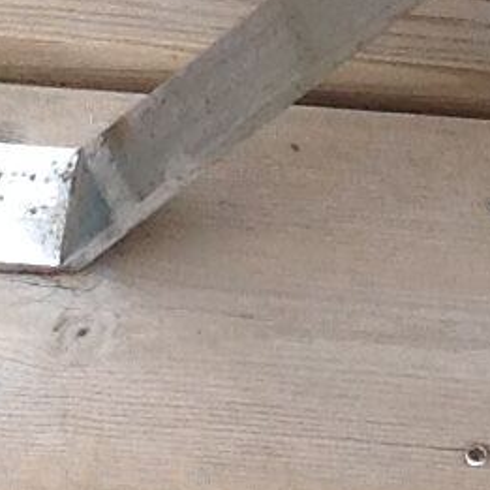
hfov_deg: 5.7
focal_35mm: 307
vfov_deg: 5.6
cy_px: -267
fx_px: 4917
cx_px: 531
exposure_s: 1/975
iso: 50
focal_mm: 4.28
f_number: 2.4
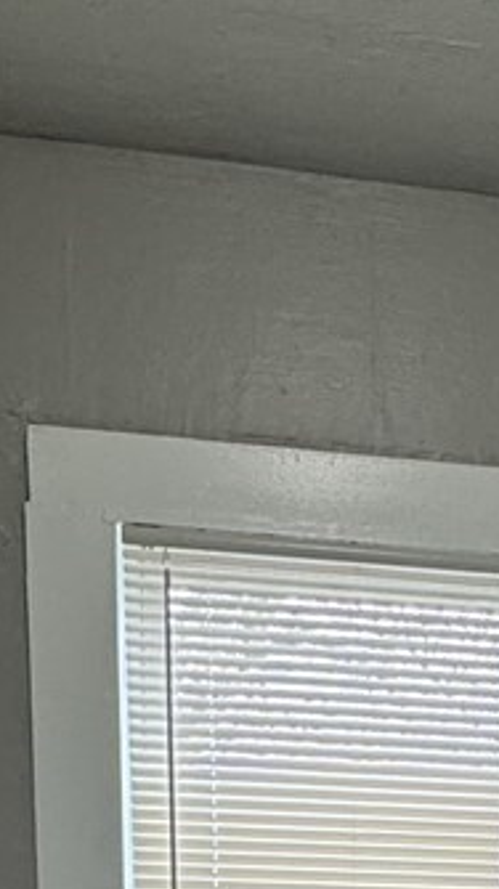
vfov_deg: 25.8
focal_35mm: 70
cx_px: 741
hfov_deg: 15.8
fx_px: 1649
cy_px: 1162
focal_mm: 2.22
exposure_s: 1/120
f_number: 2.2
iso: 160
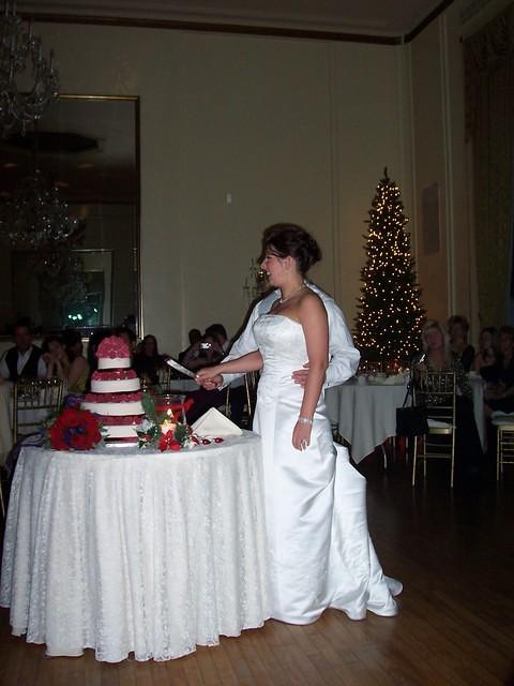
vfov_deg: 50.1
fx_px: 733
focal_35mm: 37
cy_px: 343
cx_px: 257
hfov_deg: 38.7
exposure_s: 1/60
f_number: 2.8
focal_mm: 5.6
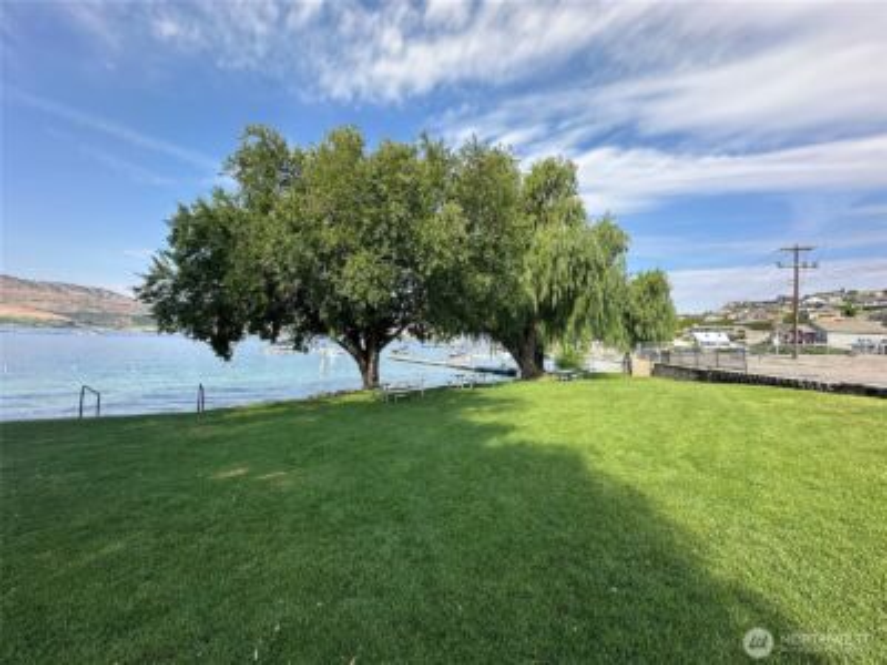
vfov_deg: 85.7
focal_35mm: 14
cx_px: 444
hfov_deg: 102.1
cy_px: 332
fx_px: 359
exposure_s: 1/754
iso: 40
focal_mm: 2.22
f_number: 2.2
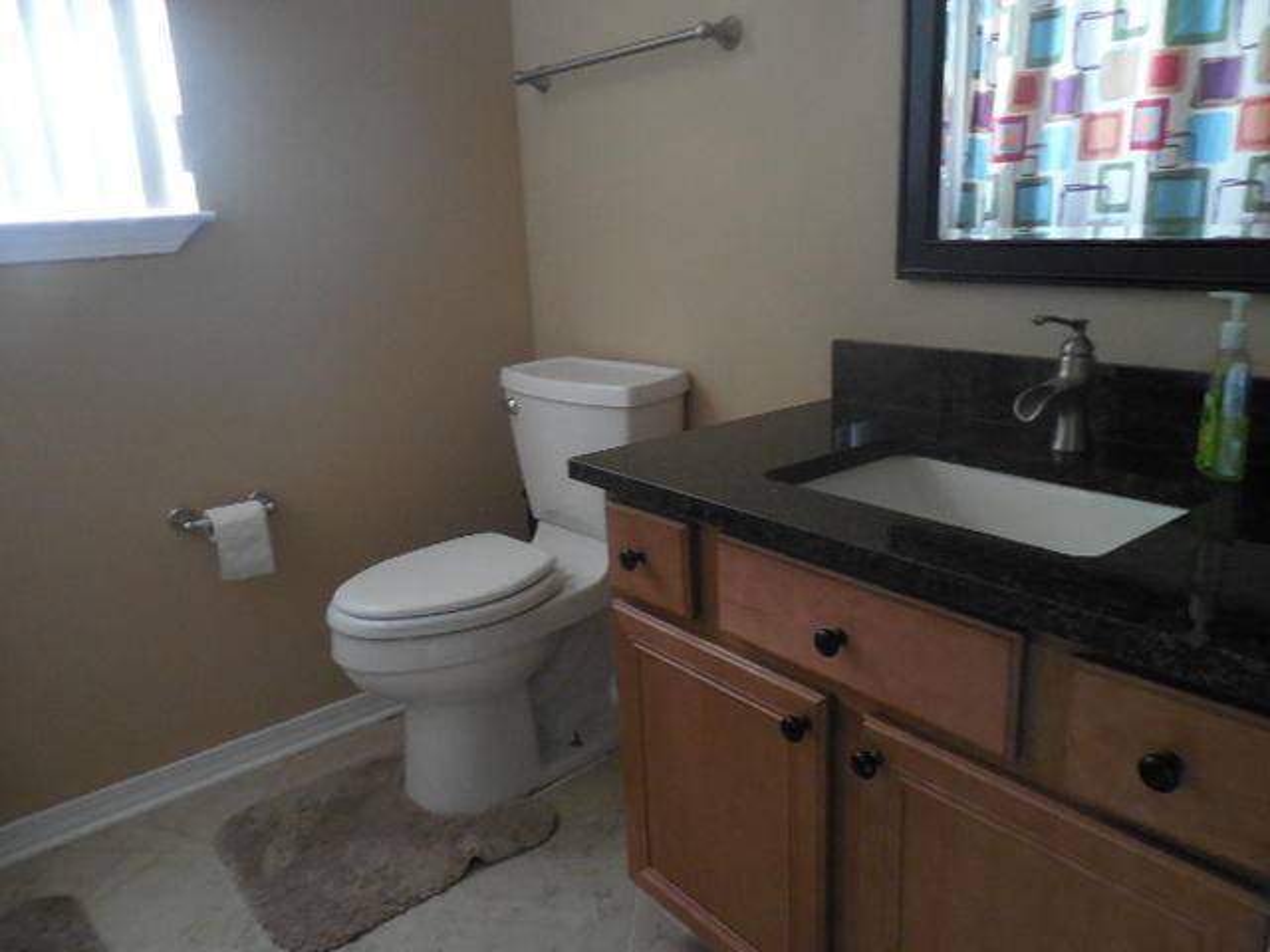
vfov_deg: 54.9
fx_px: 917
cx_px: 635
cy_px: 476
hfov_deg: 69.4
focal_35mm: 25
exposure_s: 1/8
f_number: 3.3
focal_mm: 4.5
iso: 800
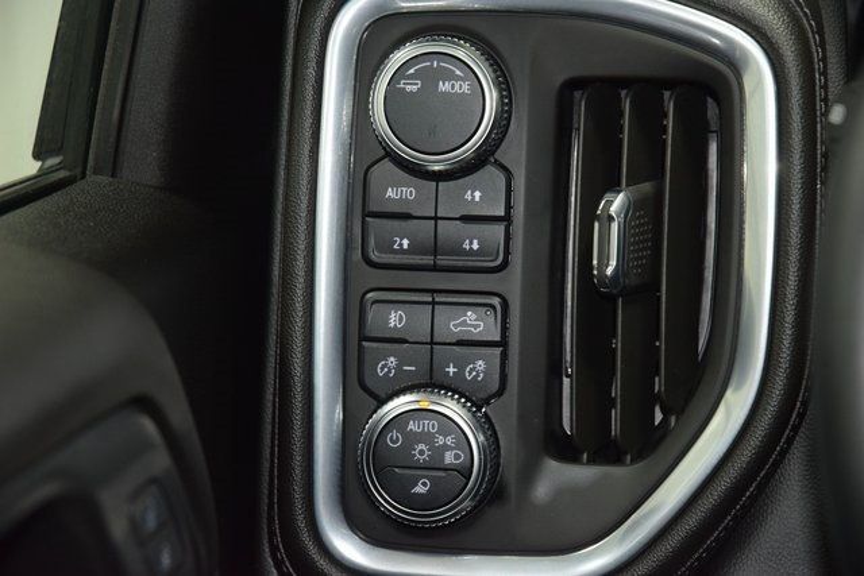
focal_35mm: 105
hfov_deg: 19.5
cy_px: 288
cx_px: 432
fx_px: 2520
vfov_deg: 13.0
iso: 1400
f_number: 4.5
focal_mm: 70
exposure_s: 1/30
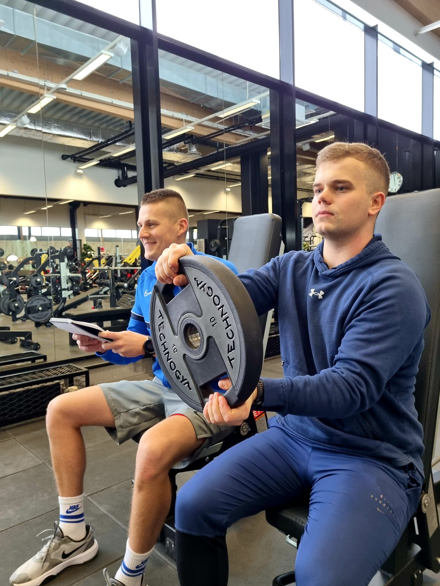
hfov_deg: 53.1
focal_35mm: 26
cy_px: 293
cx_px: 220
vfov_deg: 67.3
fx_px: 441
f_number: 1.8
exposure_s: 1/100
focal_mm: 5.4
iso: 125
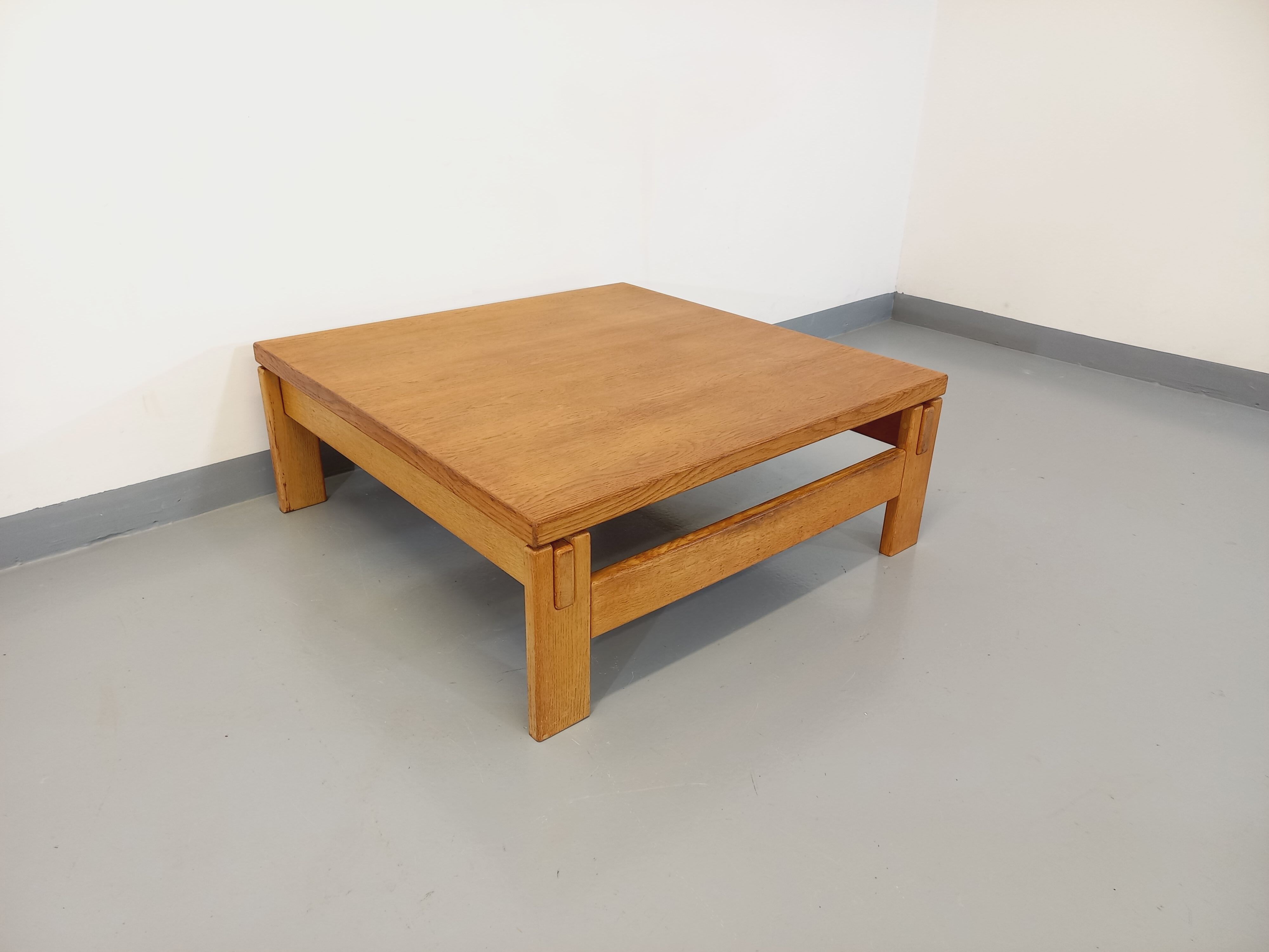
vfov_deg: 54.9
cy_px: 476
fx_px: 916
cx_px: 634
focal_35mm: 25
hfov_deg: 69.4
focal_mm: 4.65
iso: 200
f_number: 1.8
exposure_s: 1/49
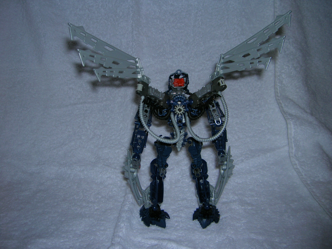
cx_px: 166
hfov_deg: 54.0
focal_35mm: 34
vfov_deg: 41.8
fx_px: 326
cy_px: 124
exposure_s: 1/60.1
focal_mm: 5.7
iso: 50
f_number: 2.9
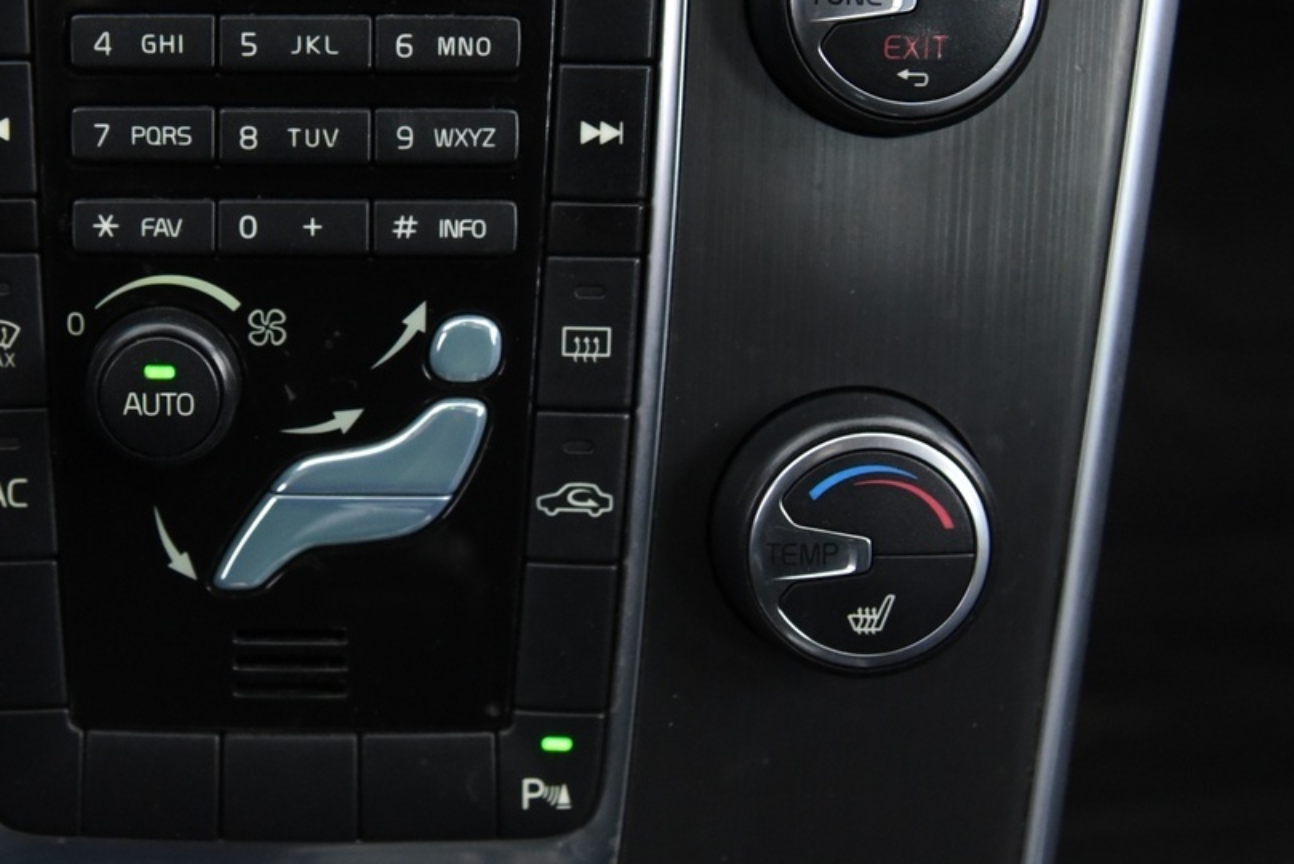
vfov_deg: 19.4
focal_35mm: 70
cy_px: 262
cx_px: 296
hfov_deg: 28.3
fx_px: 2517
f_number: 4
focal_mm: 35
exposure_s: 1/20
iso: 4000
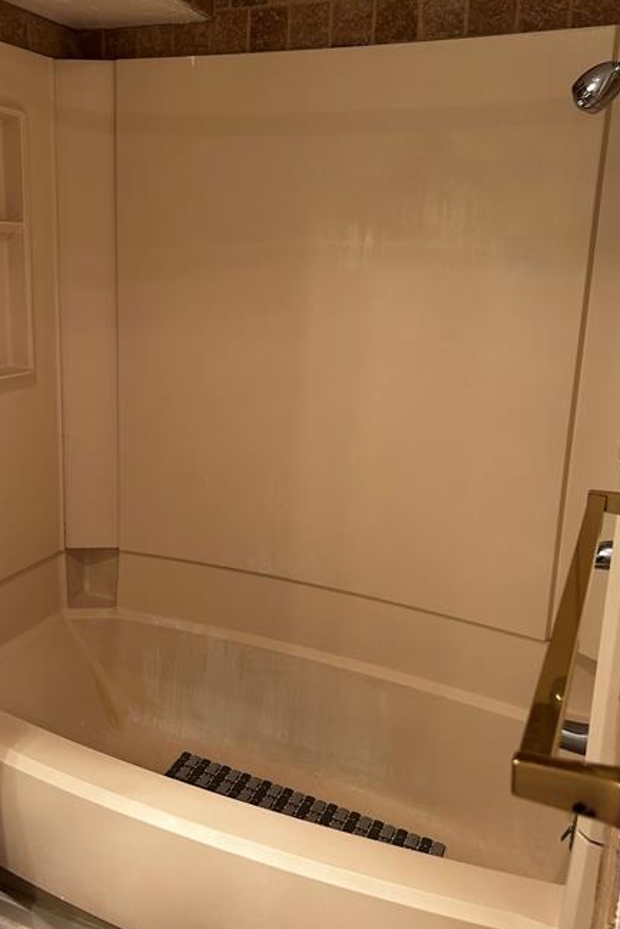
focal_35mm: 32
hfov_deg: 41.1
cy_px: 419
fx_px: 826
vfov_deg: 58.6
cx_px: 279
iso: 80
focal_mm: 5.7
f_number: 1.5
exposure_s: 1/120
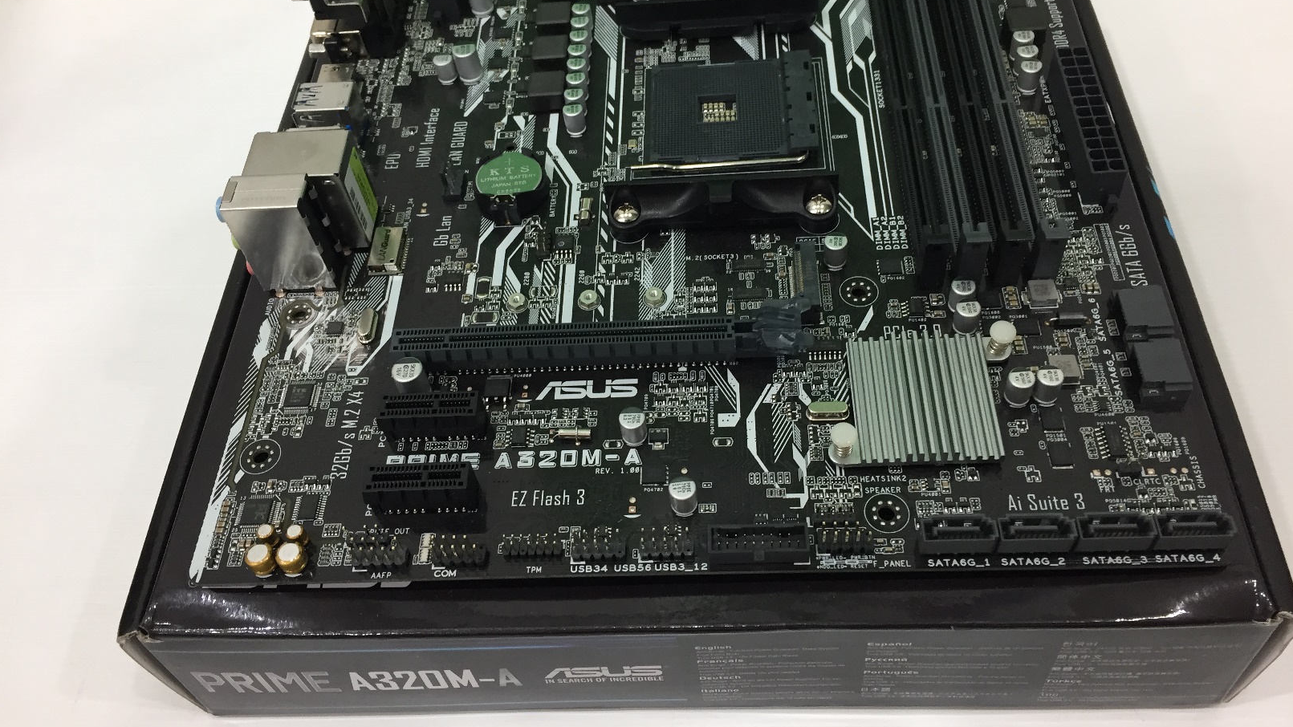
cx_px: 653
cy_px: 299
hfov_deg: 61.0
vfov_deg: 36.6
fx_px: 1097
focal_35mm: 32
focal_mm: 4.15
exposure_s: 1/33
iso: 100
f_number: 2.2
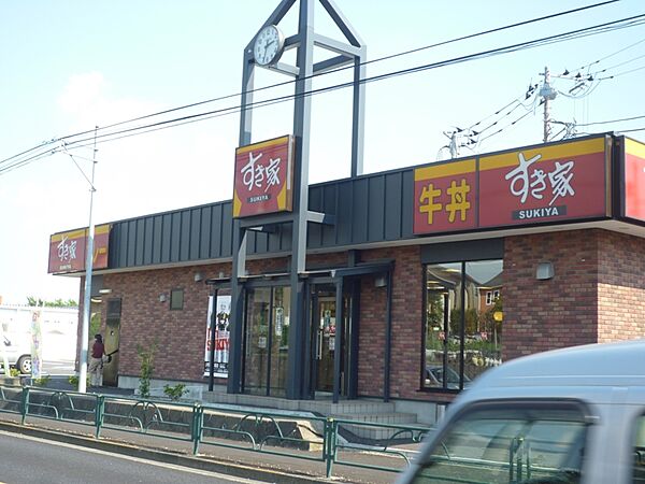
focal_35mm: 50
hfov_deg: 38.2
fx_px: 932
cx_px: 322
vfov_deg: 29.1
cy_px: 242
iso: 80
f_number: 4.3
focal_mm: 8.8
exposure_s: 1/160
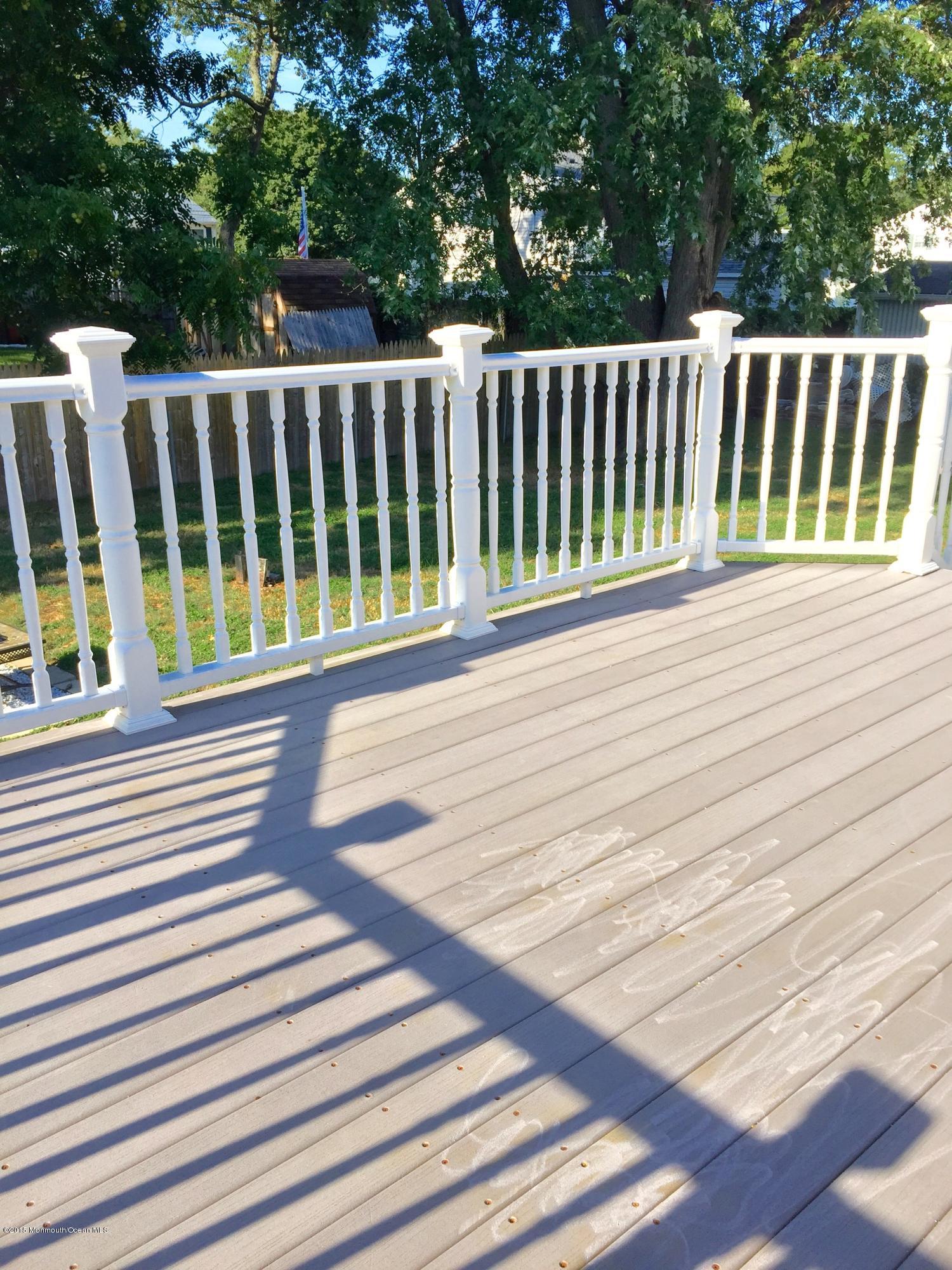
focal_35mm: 29
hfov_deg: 48.2
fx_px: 1063
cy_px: 635
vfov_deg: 61.7
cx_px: 476
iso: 32
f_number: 2.2
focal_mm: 4.15
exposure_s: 1/898
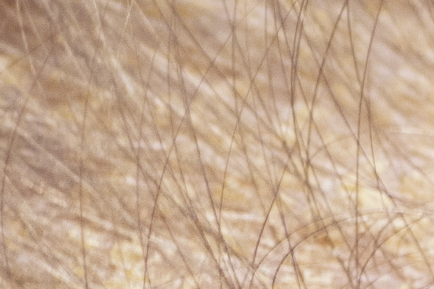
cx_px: 499
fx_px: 5566
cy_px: 406
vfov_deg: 3.0
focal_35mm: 462
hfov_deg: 4.5
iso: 1250
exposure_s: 1/30
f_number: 3.5
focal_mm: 60
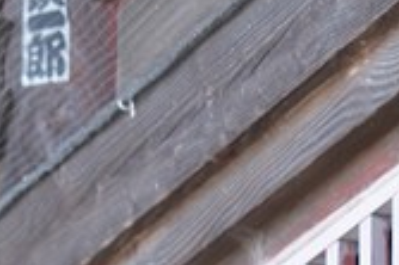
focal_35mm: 644
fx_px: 7131
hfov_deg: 3.2
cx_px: -246
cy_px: -511
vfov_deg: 2.1
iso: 640
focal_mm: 105
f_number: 4
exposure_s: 1/160
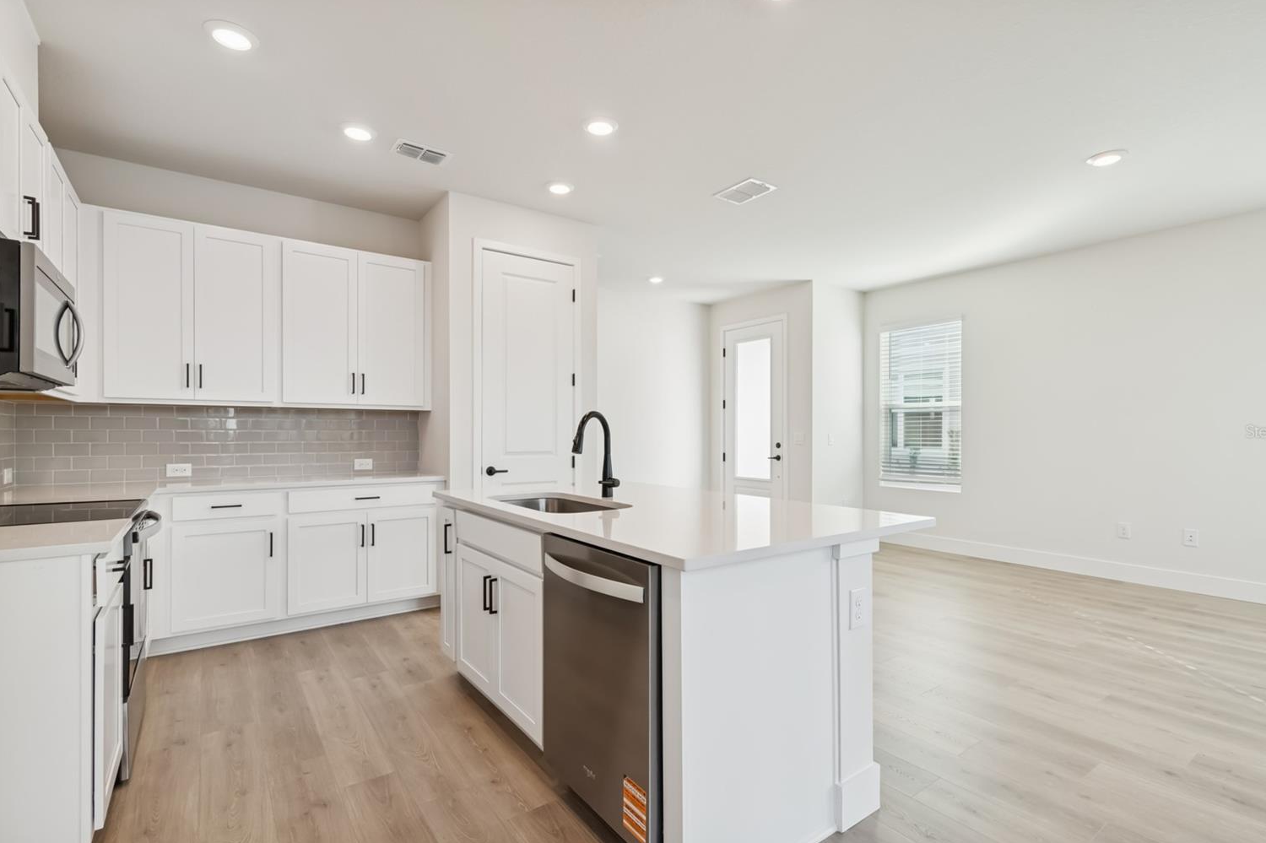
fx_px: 562
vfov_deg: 73.7
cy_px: 431
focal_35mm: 16
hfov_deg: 96.7
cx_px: 646
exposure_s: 1/60
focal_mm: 10
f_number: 7.1
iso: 100
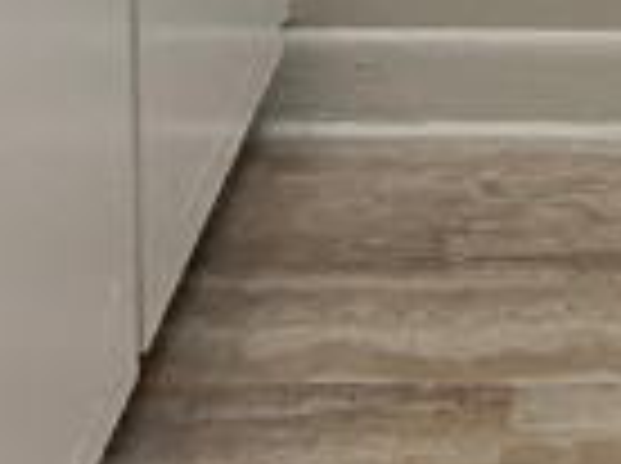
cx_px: 1292
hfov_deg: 9.5
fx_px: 3456
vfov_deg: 7.0
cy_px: -878
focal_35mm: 193
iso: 80
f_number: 1.8
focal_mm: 4.25
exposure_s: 1/120
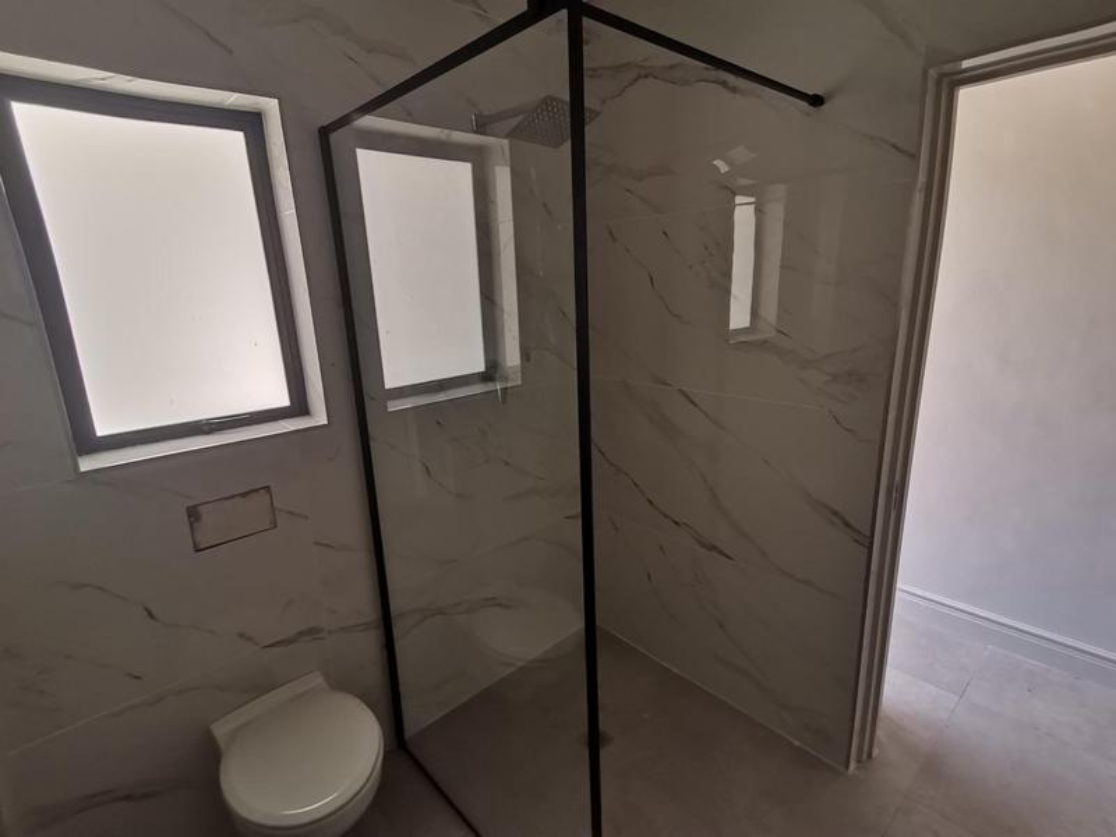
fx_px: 548
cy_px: 418
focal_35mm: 17
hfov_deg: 91.0
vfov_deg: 74.7
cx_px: 558
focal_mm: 1.78
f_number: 2.4
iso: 50
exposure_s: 1/99.9
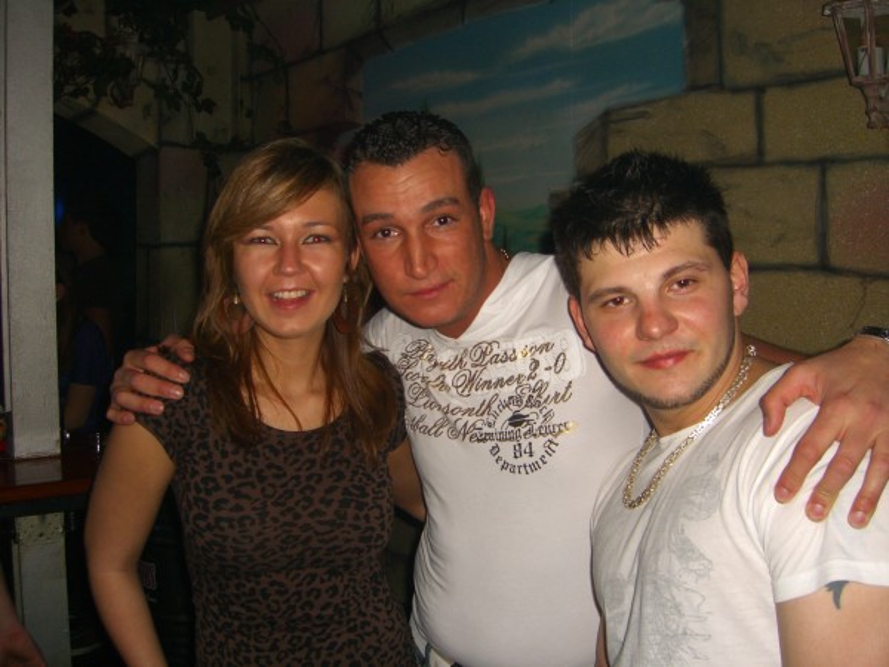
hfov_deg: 49.0
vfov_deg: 37.7
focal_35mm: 38
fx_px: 976
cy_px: 334
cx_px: 444
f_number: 2.8
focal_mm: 7.9
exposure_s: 1/60
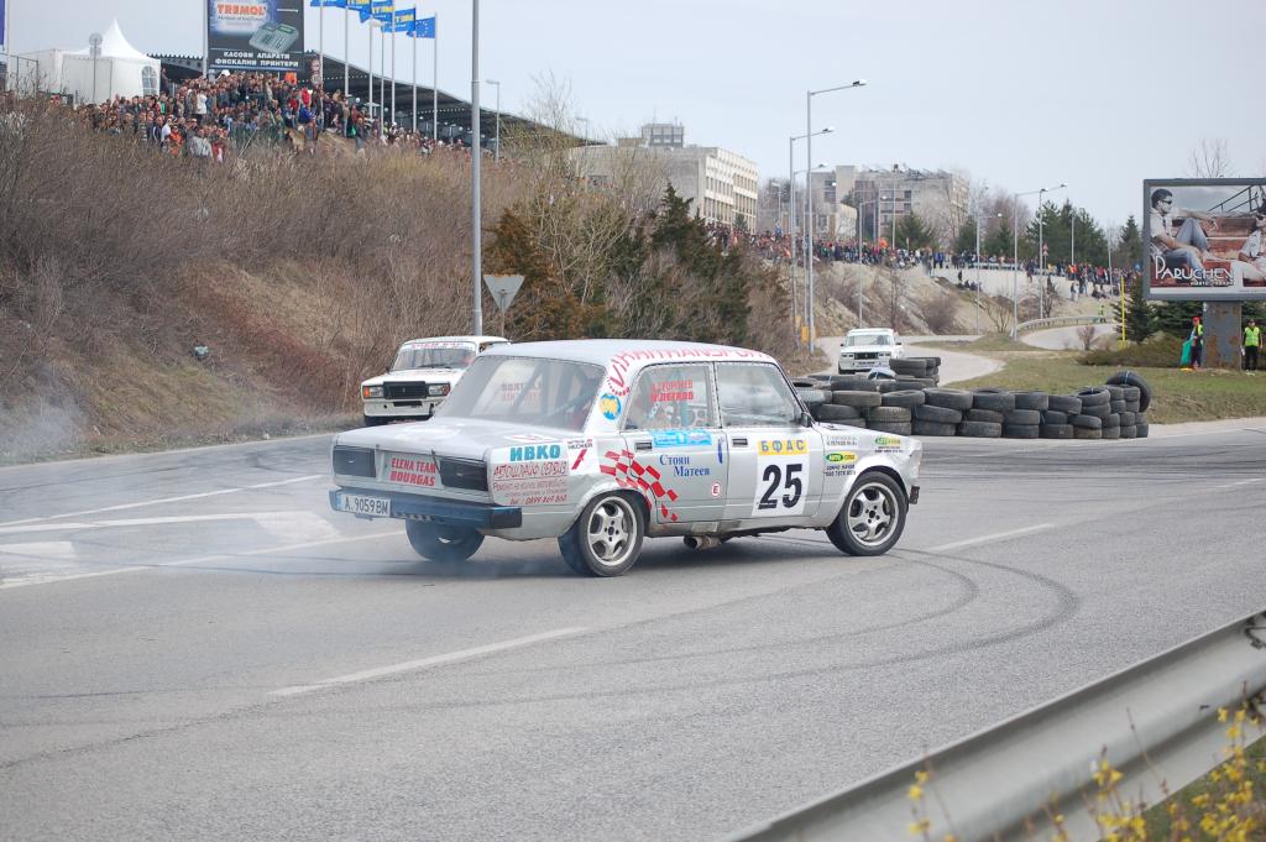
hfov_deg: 24.6
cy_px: 421
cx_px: 633
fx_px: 2899
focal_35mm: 82
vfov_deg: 16.5
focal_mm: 55
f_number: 4
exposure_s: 1/1000
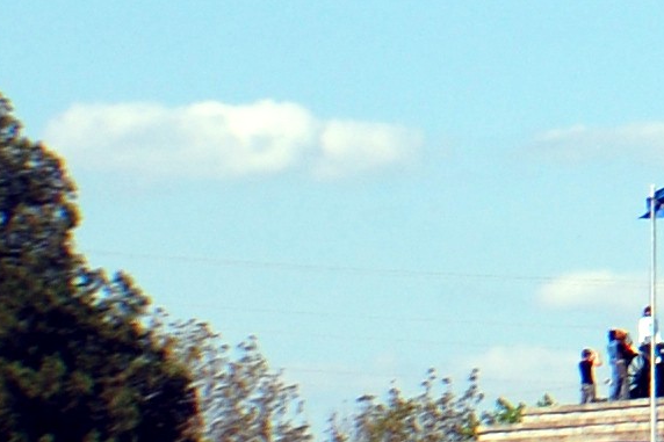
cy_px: -86
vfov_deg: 3.2
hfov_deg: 4.7
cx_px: 1154
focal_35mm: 434
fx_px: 7995
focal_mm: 55
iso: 200
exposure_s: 1/400
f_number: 10
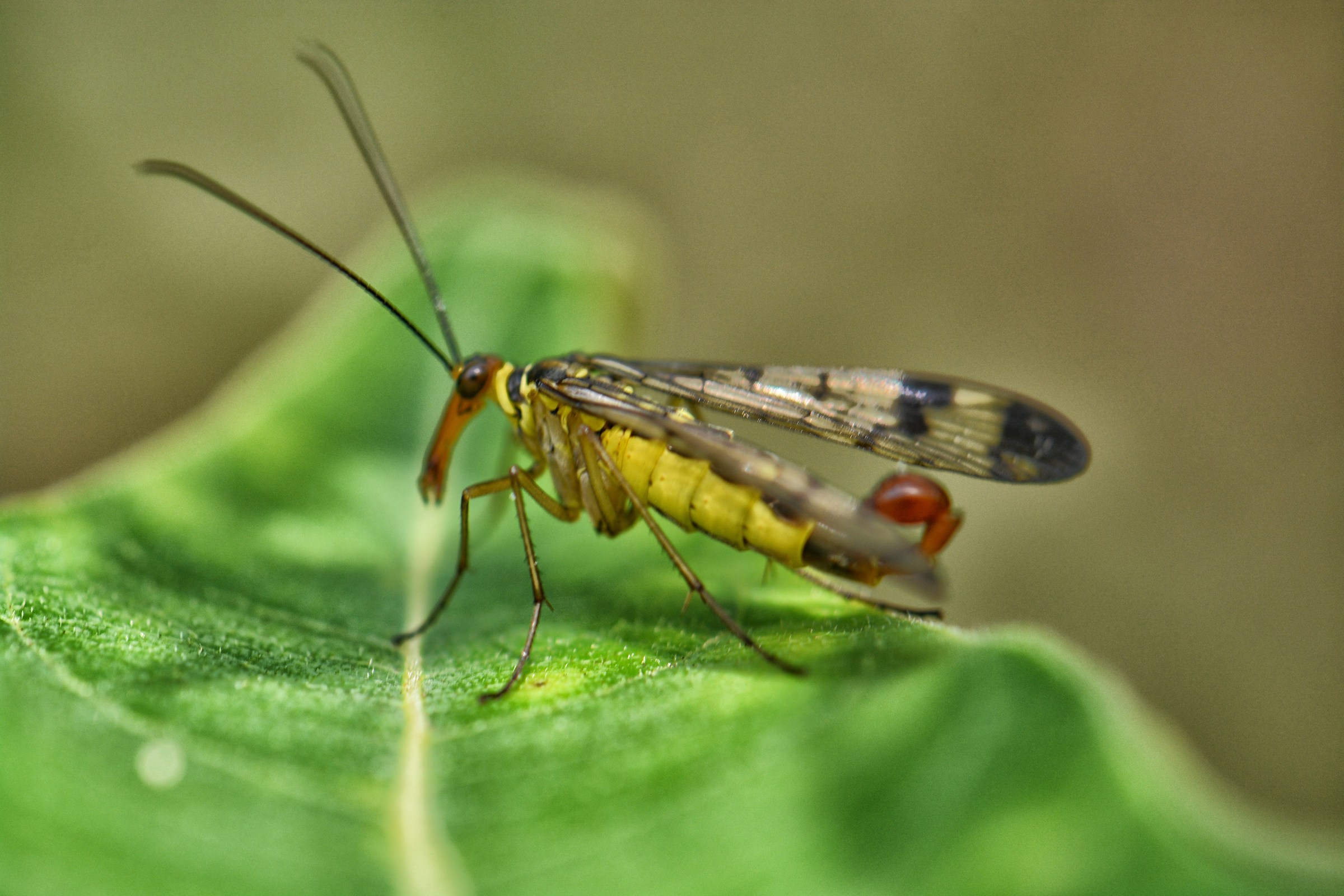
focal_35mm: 128
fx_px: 4760
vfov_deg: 10.8
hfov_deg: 16.1
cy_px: 448
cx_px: 672
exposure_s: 1/125
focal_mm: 85
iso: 250
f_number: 8
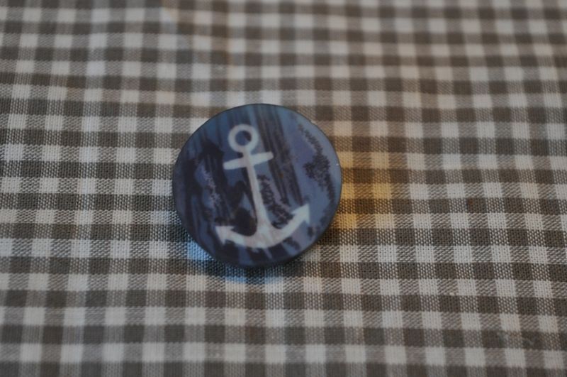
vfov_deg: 16.5
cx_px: 284
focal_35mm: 82
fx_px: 1298
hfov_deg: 24.7
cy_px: 188
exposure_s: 1/40
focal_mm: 55
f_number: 5.6
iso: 800
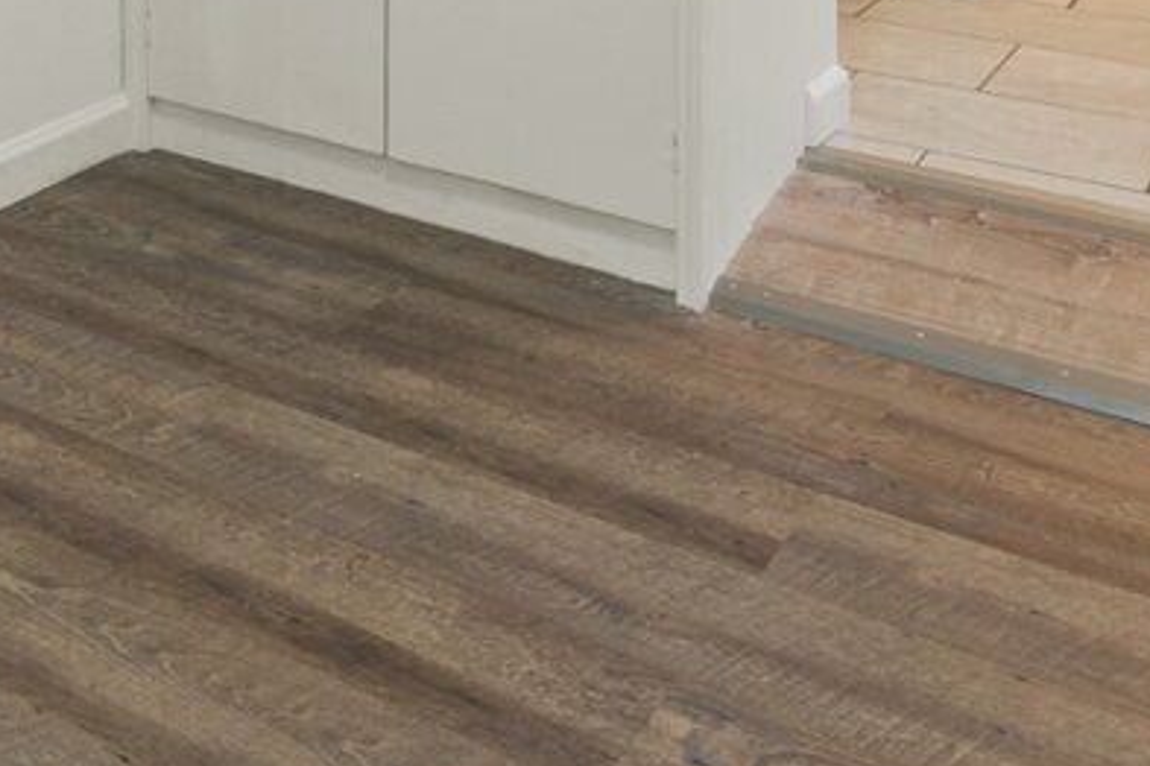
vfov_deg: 19.5
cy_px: -501
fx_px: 1821
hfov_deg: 34.0
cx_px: 237
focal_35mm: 57
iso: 100
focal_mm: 16
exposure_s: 1.6
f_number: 11
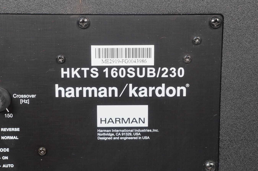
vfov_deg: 16.5
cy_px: 86
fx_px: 590
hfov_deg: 24.7
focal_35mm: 82
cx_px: 129
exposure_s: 1/4
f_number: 10
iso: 200
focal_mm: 55
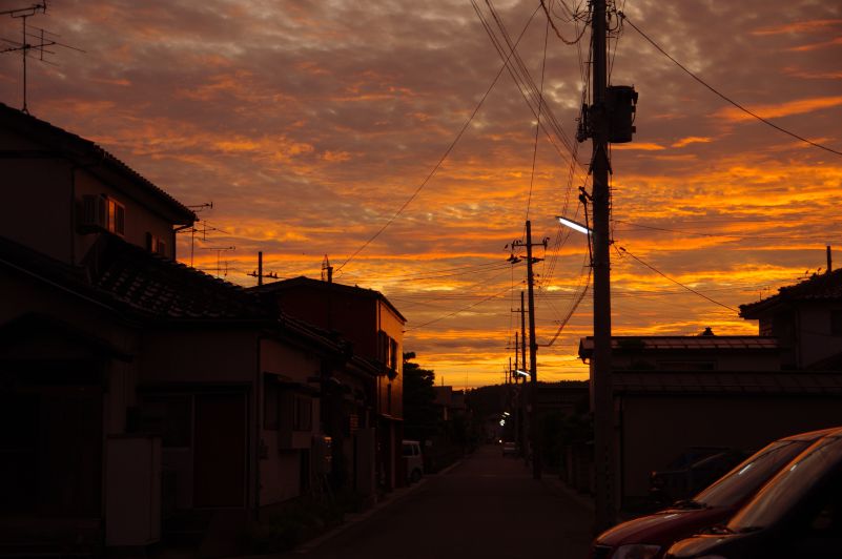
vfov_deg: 18.9
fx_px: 1682
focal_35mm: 72
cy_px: 280
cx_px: 421
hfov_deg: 28.1
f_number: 4.5
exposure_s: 1/160
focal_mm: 48
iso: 320
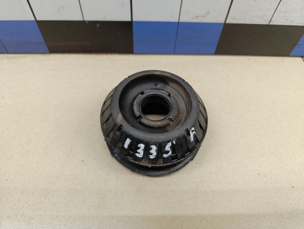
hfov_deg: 73.8
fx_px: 202
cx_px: 152
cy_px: 114
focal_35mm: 23
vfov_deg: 59.0
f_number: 1.6
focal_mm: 6.14
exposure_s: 1/100
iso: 500
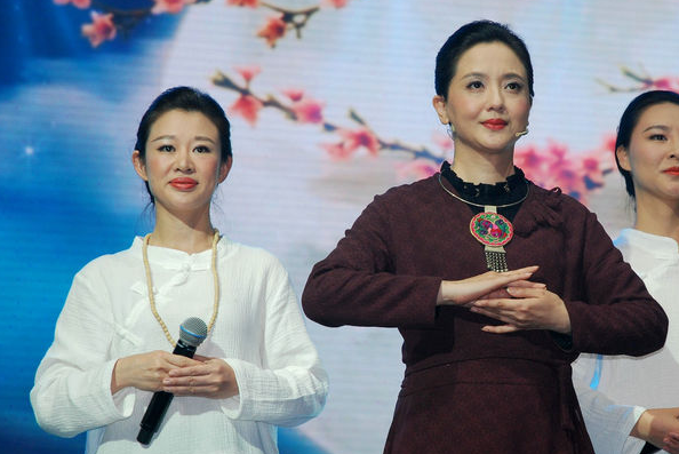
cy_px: 218
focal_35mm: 141
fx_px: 2661
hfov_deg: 14.5
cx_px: 482
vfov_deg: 9.7
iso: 320
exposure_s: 1/160
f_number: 4.5
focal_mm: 62
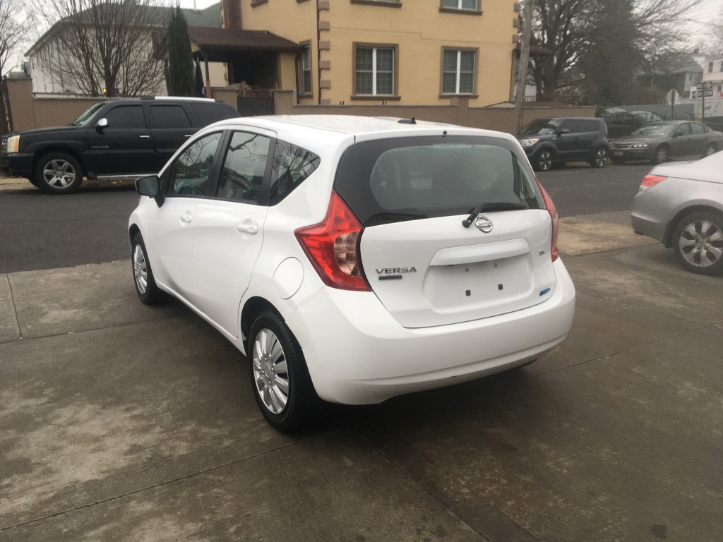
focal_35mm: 29
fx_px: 606
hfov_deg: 61.7
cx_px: 362
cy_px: 271
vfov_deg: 48.2
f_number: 2.2
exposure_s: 1/120
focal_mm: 4.15
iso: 32
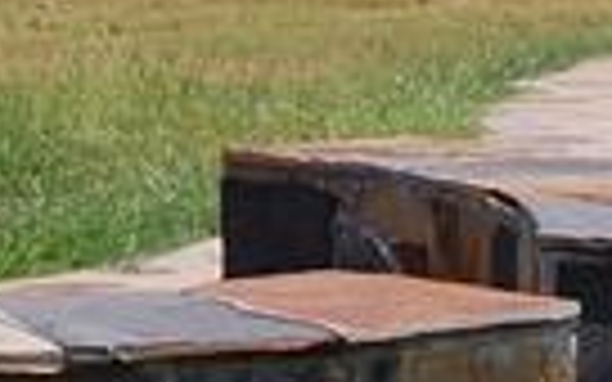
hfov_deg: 6.0
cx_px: -324
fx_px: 5771
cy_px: -535
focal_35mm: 346
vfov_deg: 3.7
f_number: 9
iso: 200
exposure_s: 1/320
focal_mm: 30
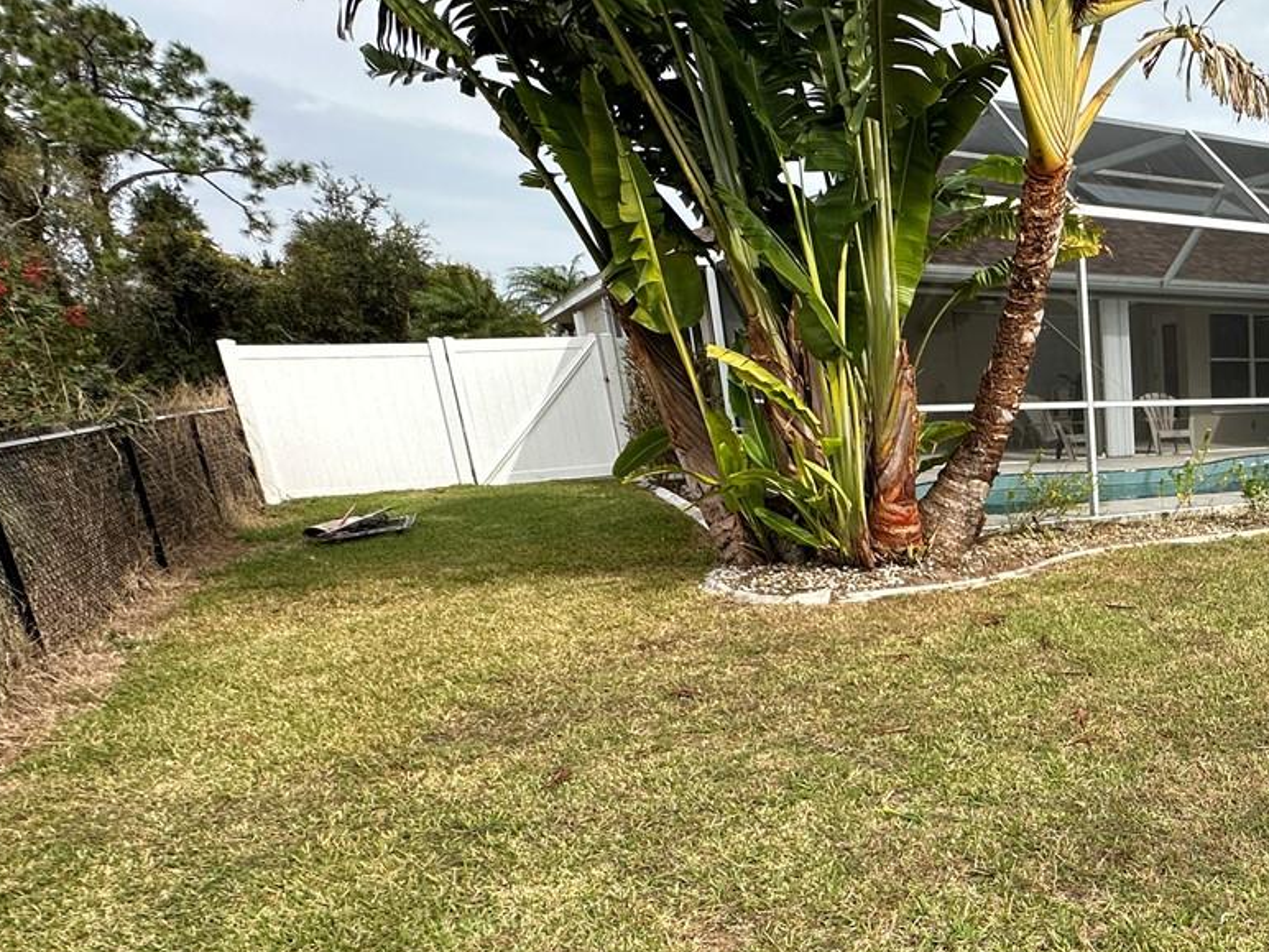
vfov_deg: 47.1
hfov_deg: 48.9
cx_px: 1304
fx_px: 1063
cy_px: 669
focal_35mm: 29
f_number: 2.2
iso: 40
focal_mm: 2.22
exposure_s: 1/932
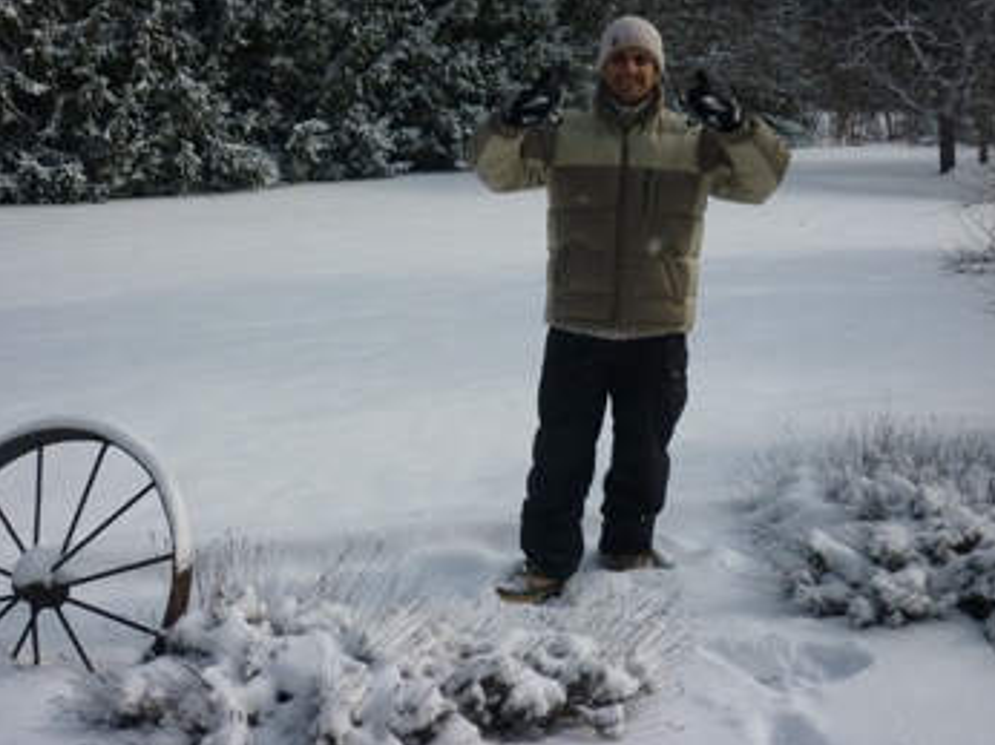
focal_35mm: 42
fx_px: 1206
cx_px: 443
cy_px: 311
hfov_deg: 44.7
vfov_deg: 34.2
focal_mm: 5.5
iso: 80
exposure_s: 1/320
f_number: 8
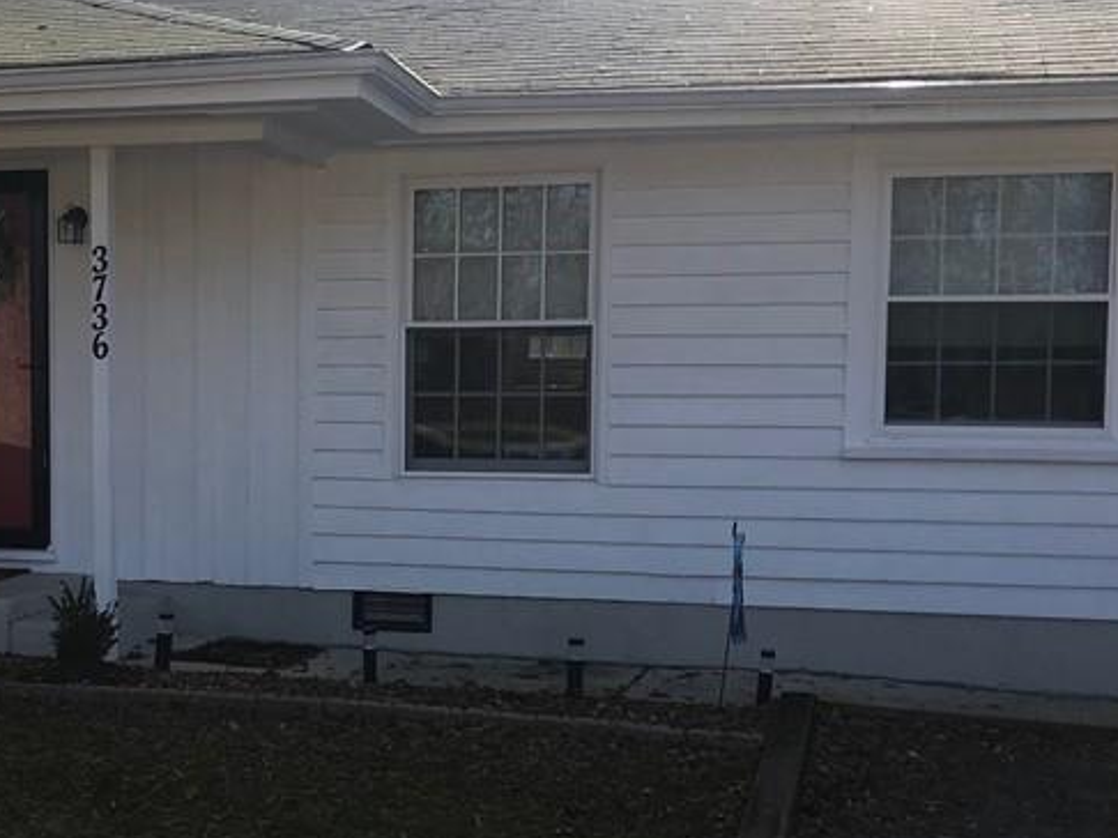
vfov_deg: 24.6
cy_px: 578
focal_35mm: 59
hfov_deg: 32.0
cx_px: 262
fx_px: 1905
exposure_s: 1/921
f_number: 1.8
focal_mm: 3.99
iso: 20
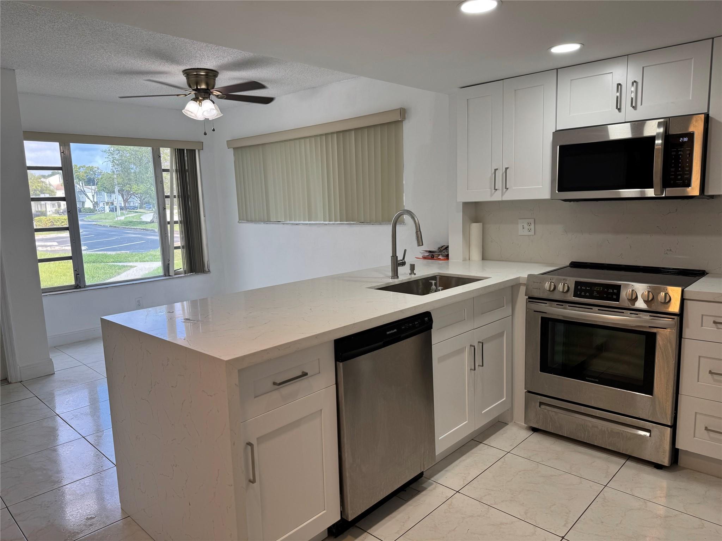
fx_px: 501
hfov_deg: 71.6
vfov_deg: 56.8
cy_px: 270
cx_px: 361
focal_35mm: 24
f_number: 1.78
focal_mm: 6.76
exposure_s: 1/132
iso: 64
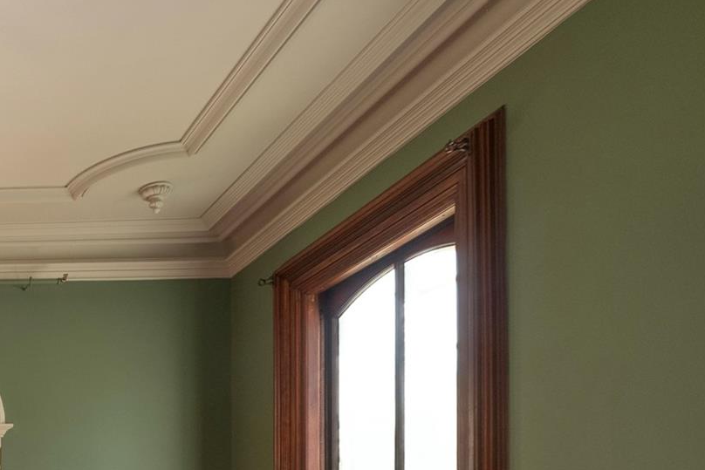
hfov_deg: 36.2
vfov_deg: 29.9
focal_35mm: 38
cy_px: 565
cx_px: -182
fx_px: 744
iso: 400
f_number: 5.6
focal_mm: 10
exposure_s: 1/60
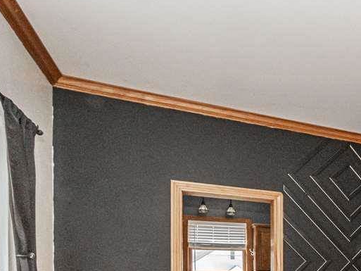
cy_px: 291
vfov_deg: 34.7
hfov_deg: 40.3
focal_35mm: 36
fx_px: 376
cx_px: 407
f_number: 18
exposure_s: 1/60
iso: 3200
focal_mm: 10
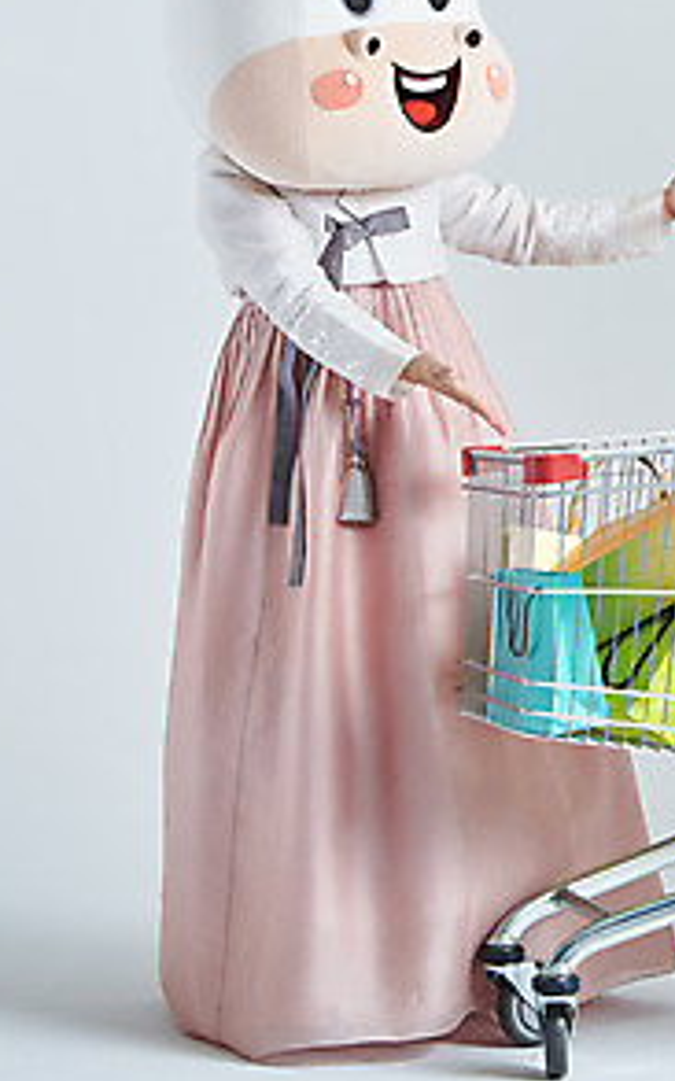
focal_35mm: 125
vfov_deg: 16.7
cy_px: 362
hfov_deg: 10.3
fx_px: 3681
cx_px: 765
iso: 100
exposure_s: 1/125
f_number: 11
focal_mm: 60
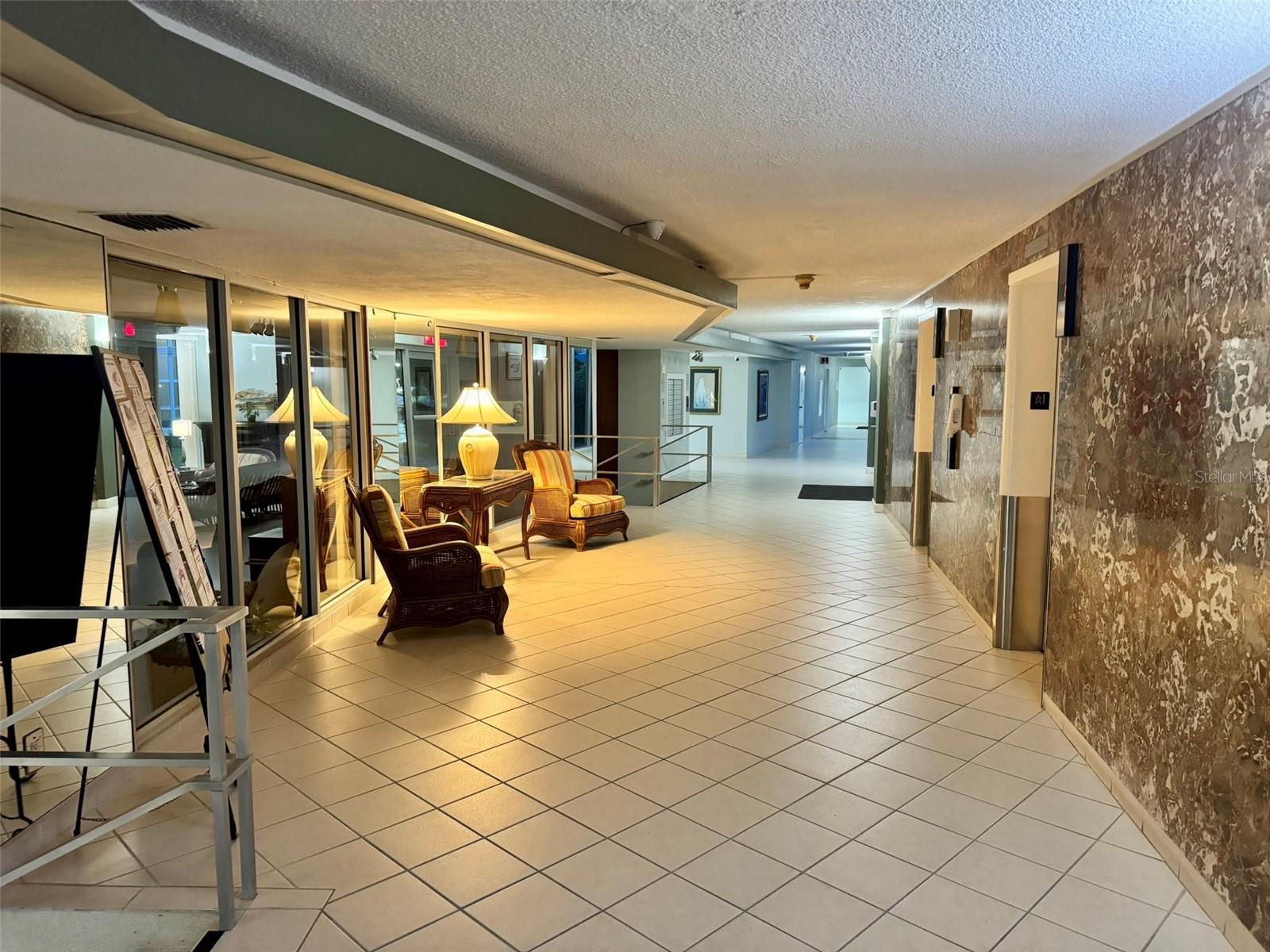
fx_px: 881
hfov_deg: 71.6
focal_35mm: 24
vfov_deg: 56.8
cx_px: 635
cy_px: 476
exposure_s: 1/40
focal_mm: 6.76
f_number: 1.78
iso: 640
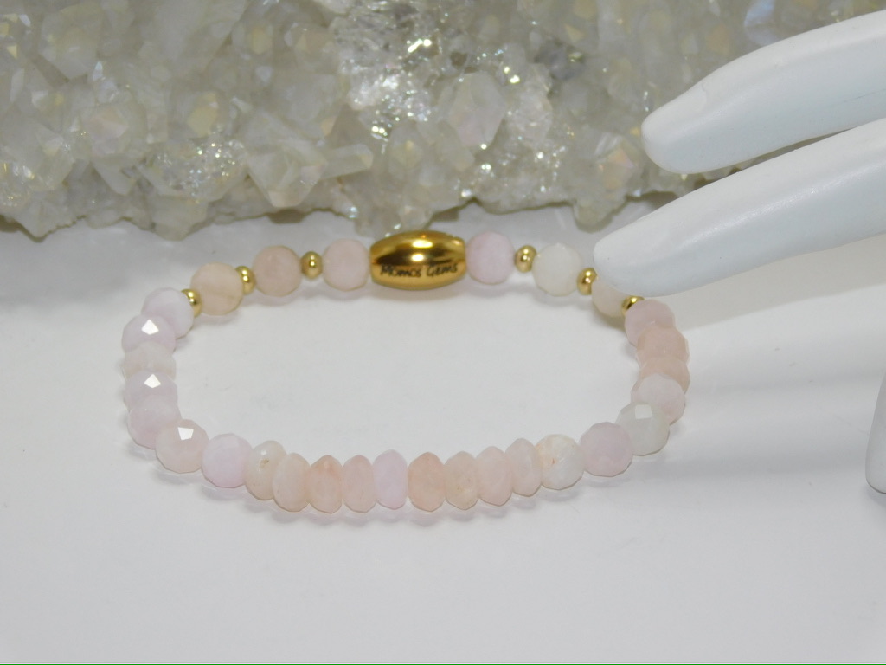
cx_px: 443
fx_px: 5938
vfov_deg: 6.4
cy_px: 332
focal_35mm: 232
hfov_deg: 8.5
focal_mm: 41.3
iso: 200
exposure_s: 1/60
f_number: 5.6
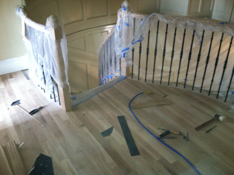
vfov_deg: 40.6
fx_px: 236
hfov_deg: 52.7
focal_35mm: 35
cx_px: 117
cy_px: 88
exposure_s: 1/15
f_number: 2.8
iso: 500
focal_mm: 3.85
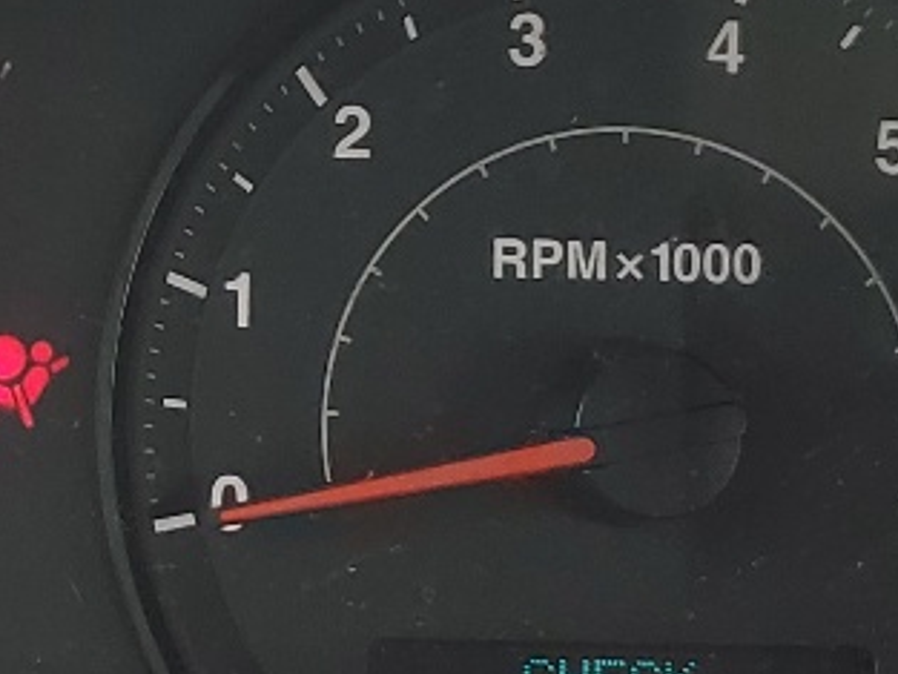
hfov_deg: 14.4
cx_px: -141
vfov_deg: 11.1
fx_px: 3452
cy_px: 215
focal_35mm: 133
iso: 50
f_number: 1.5
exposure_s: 1/182
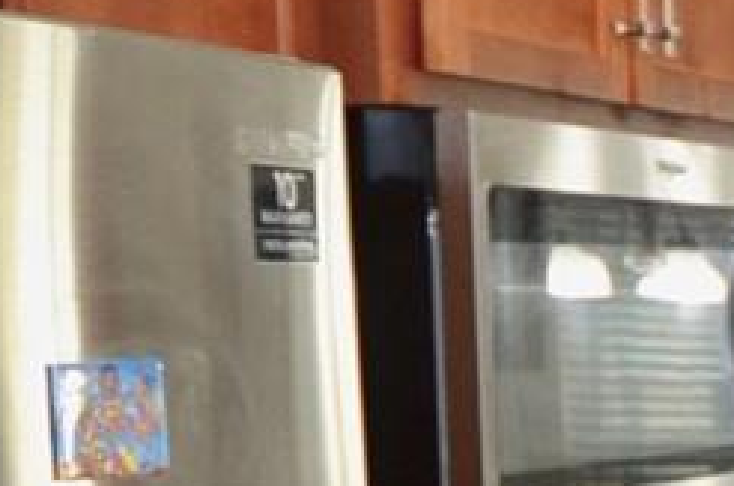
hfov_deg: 12.0
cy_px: 485
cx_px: 2008
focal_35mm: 117
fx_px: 2381
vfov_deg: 11.5
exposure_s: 1/60
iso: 500
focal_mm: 12
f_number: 4
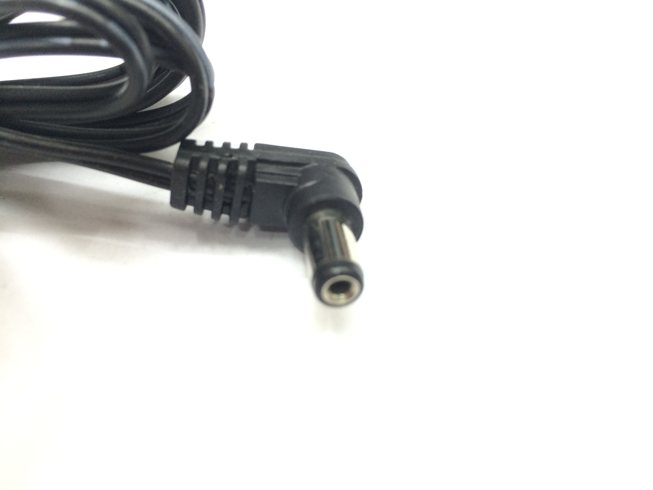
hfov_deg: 61.7
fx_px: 547
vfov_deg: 48.2
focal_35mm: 29
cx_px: 326
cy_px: 245
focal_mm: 4.15
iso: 200
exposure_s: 1/33
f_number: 2.2
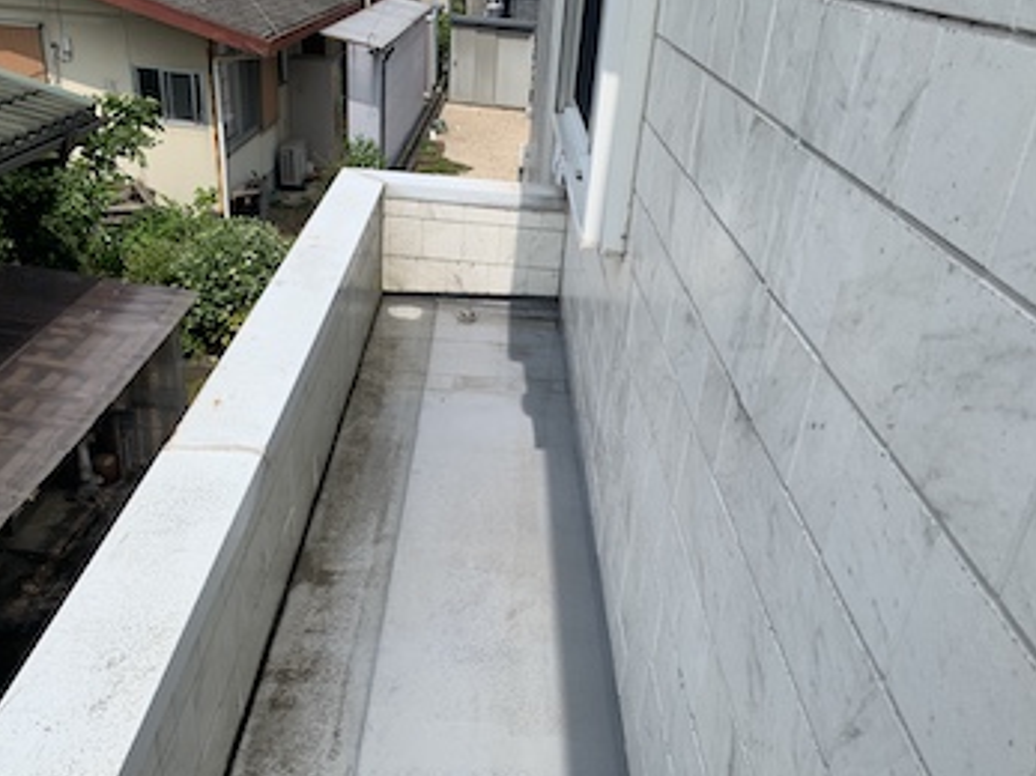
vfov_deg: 46.7
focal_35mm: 30
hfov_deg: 60.0
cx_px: 540
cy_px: 424
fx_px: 898
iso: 25
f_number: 1.8
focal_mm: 4.25
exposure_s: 1/3185
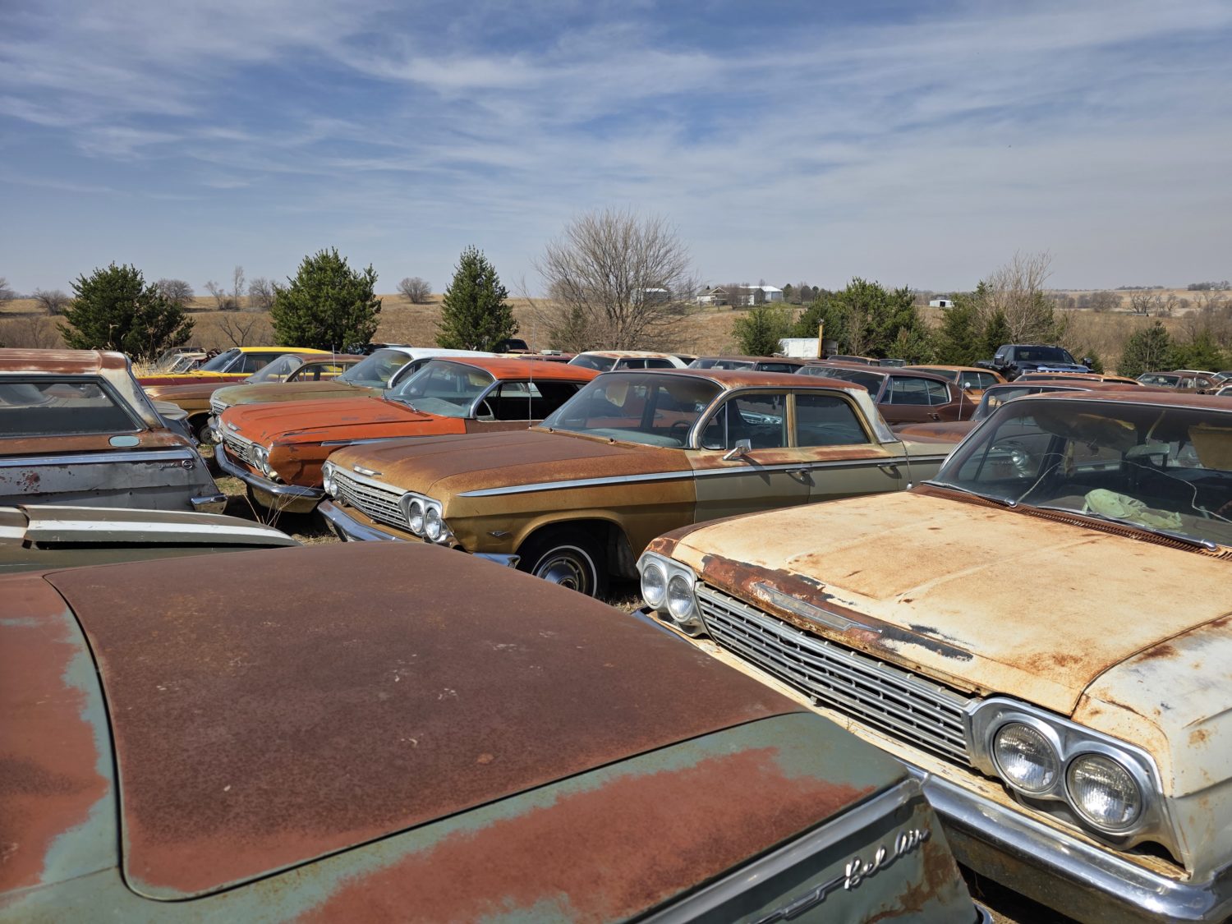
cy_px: 462
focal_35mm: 23
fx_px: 819
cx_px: 616
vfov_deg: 58.9
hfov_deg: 73.9
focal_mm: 6.3
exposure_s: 1/7944
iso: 64
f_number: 1.7
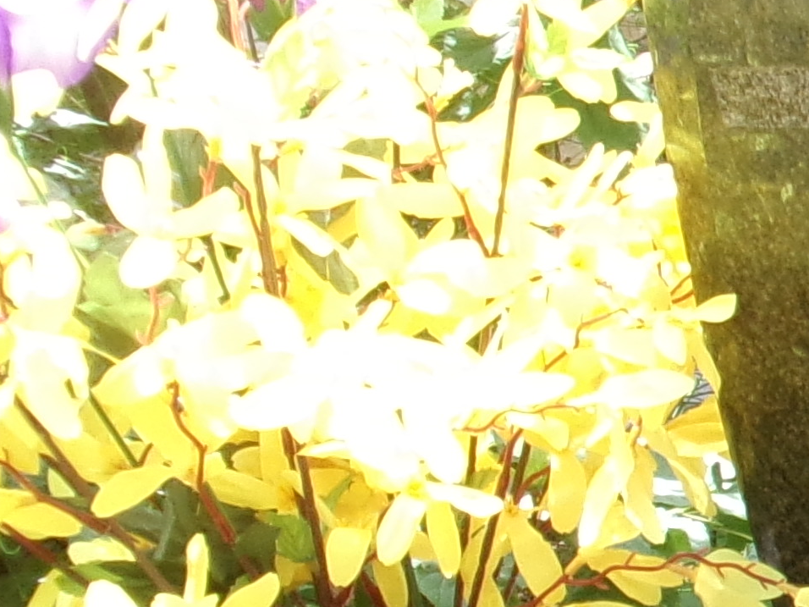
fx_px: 3155
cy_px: 461
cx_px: 1697
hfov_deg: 12.6
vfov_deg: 11.0
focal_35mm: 135
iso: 100
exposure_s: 1/70
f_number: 3.9
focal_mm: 5.1
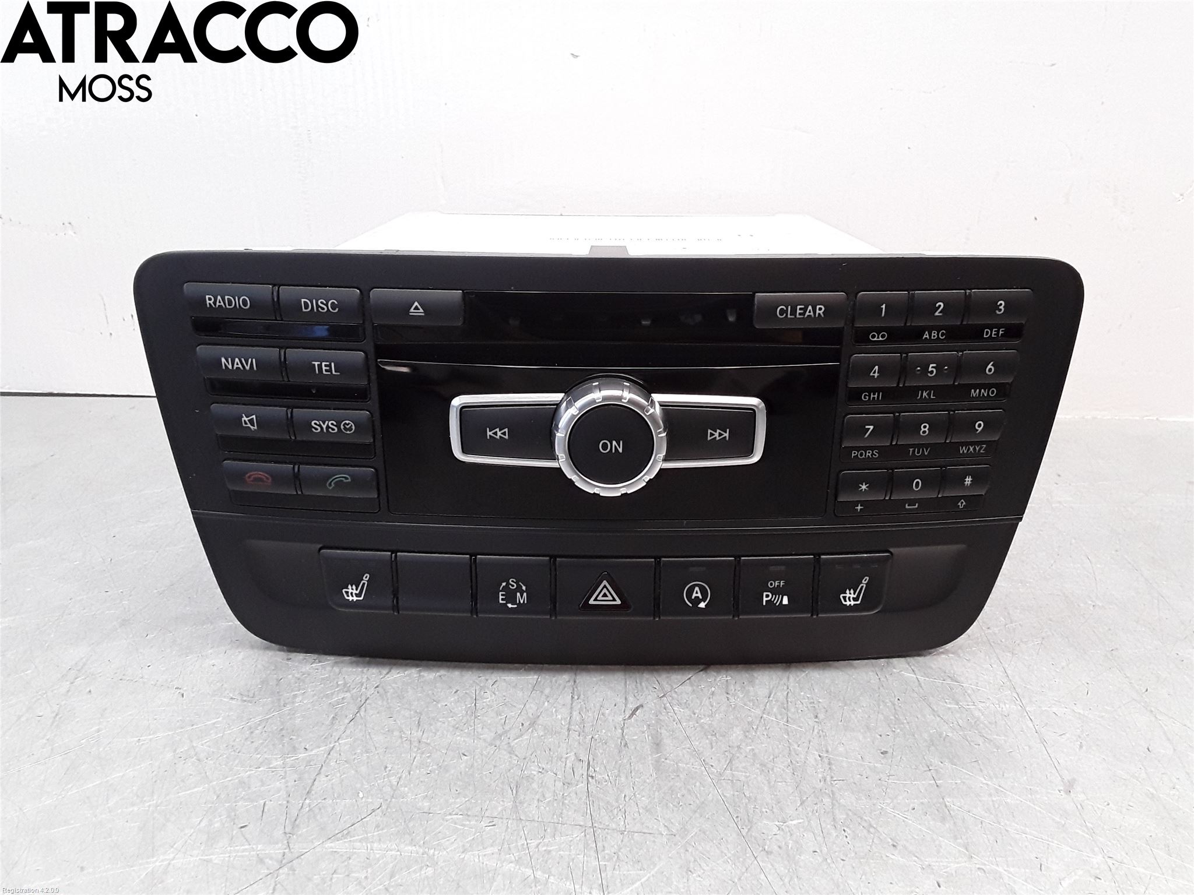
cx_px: 597
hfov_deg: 63.4
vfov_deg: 49.7
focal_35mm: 28
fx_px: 966
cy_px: 448
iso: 100
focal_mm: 2.91
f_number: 1.9
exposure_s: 1/100
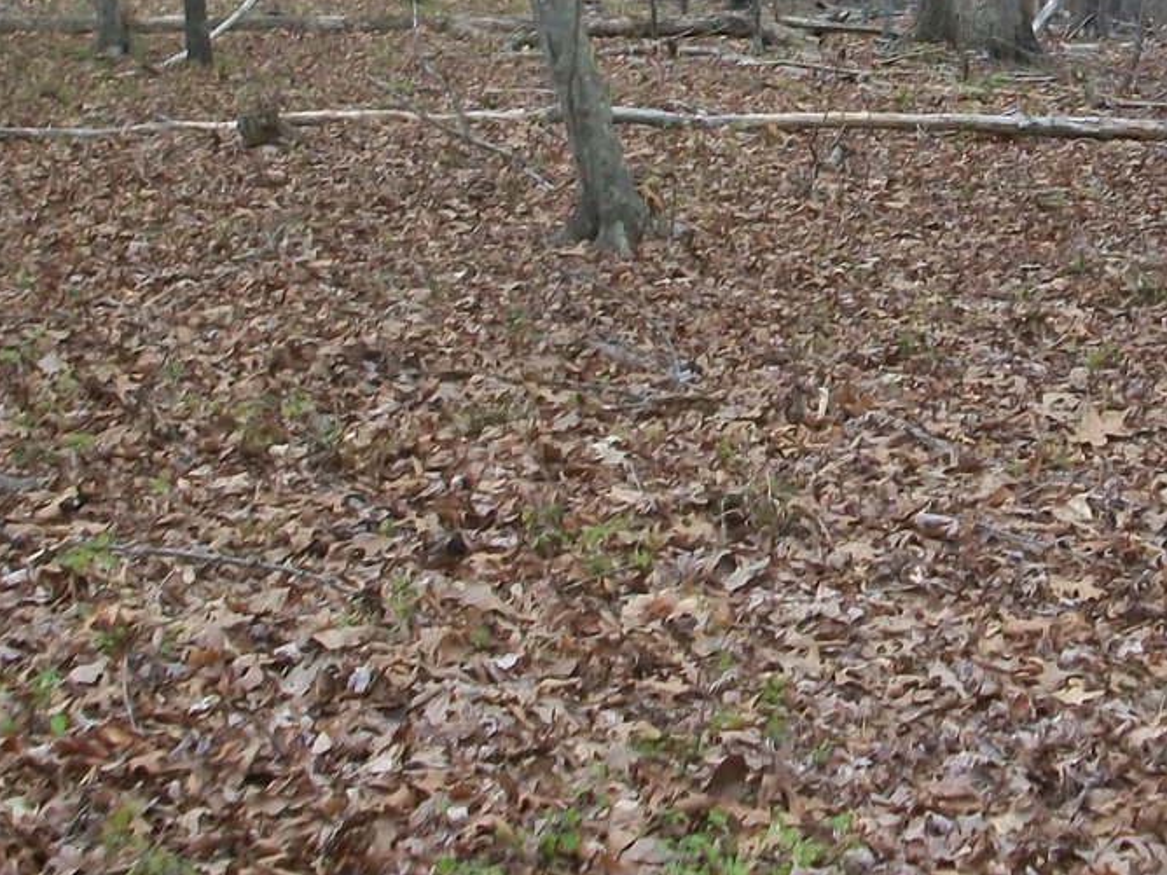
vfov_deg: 18.6
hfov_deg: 25.1
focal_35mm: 77
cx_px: 841
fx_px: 2596
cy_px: -32
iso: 80
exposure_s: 1/100
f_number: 2.8
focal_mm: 5.7
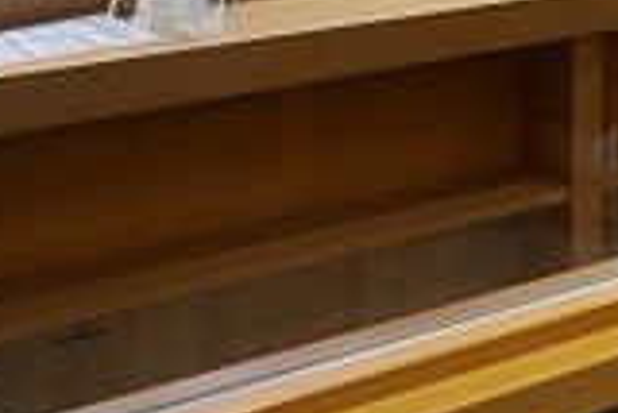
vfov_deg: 13.1
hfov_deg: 18.5
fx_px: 1649
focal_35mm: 96
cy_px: -288
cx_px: 962
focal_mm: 10.9
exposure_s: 1/125
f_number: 2.2
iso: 200
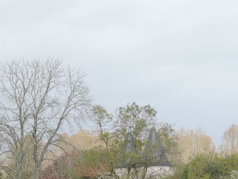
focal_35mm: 188
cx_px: 193
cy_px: 136
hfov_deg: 10.5
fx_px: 1293
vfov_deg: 7.9
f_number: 5.6
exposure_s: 1/100
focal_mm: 18.2
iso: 280
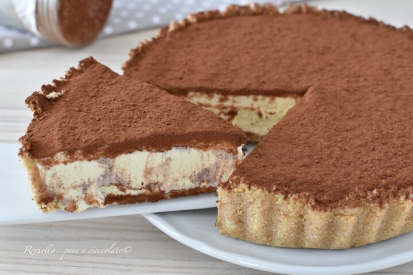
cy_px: 138
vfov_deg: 25.8
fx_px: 602
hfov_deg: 37.9
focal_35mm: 52
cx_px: 206
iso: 1250
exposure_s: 1/40
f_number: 5.6
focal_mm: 35
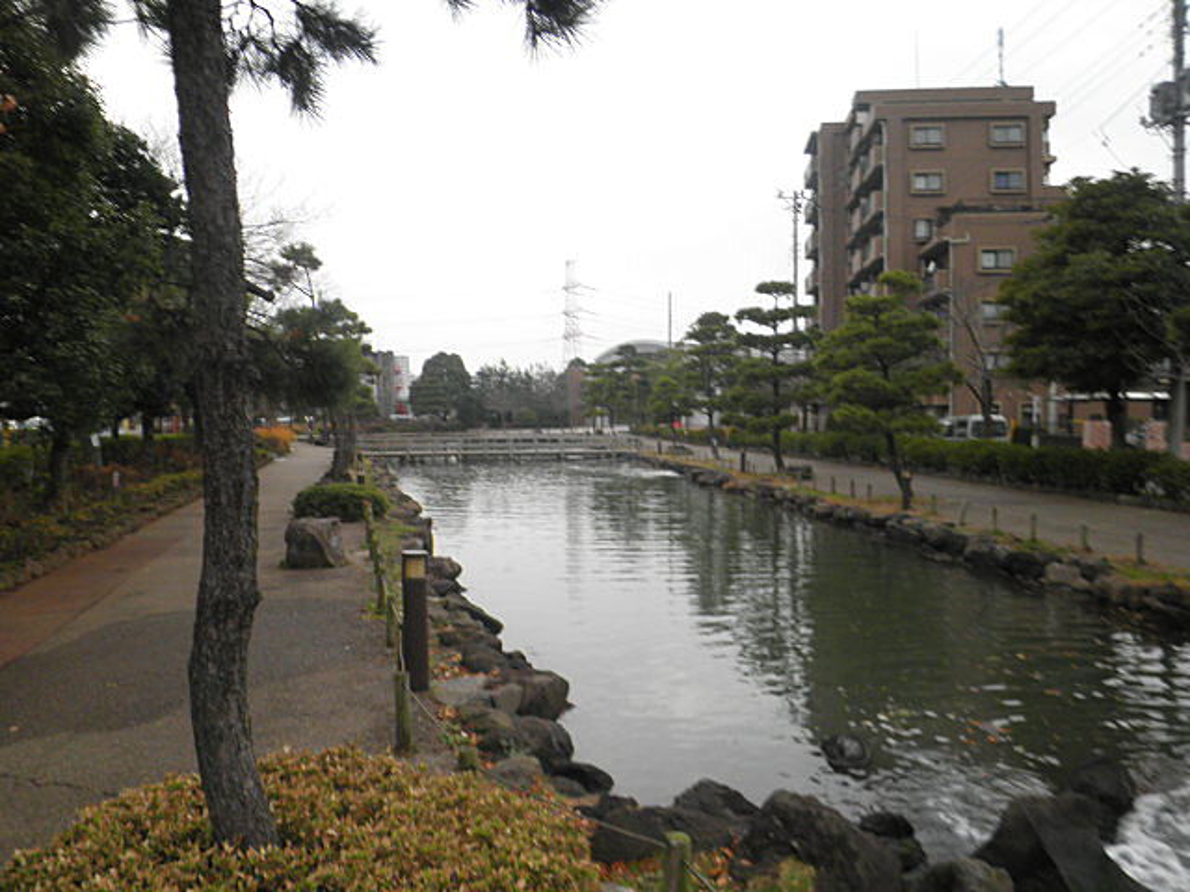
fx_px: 894
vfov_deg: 53.1
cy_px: 446
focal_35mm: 26
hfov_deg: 67.3
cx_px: 595
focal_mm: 4.7
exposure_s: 1/125
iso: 64
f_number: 2.8
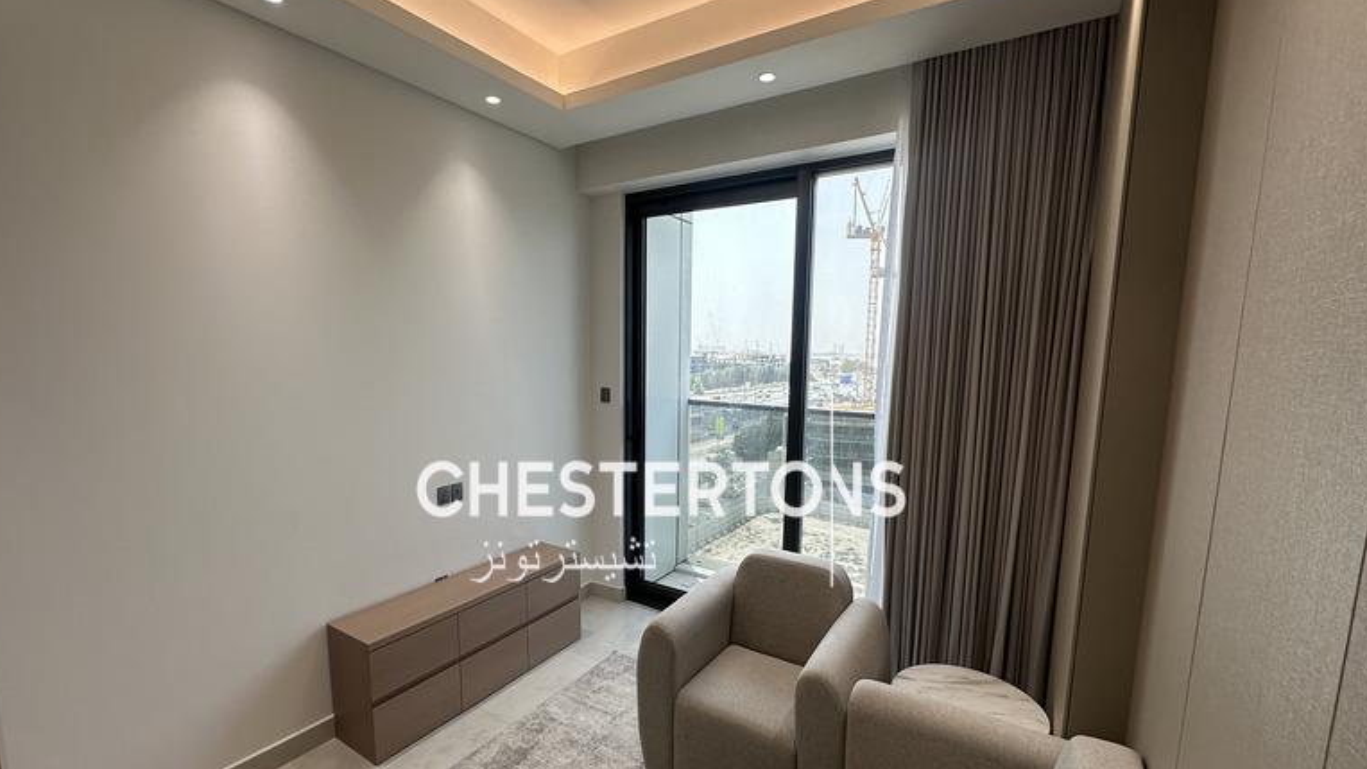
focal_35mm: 16
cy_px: 489
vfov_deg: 65.9
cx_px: 661
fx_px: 580
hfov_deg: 99.3
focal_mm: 2.22
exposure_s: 1/100
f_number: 2.2
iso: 50
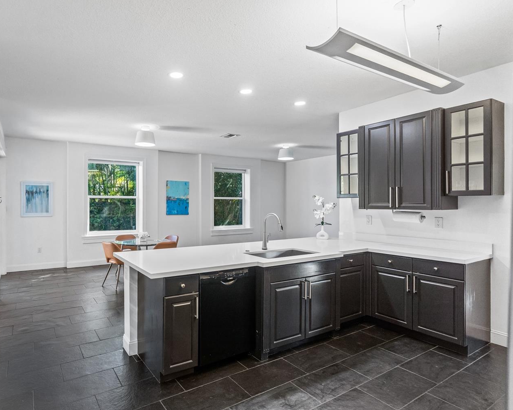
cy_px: 200
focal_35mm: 19
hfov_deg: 81.9
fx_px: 288
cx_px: 196
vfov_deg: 70.8
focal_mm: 16
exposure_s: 1/15
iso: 500
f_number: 4.5
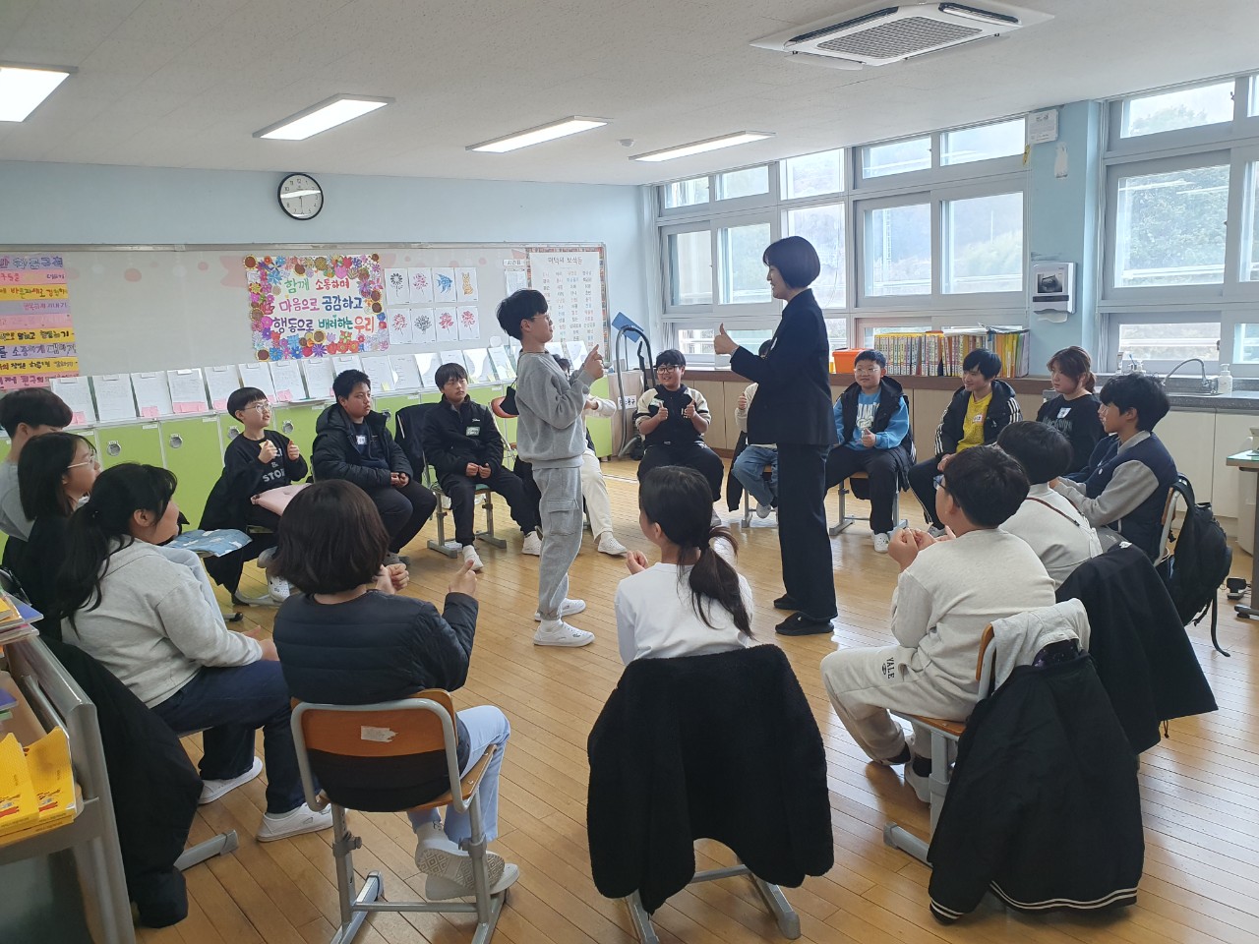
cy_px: 472
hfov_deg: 67.3
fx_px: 946
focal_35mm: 26
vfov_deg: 53.1
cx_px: 630
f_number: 2.4
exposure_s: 1/120
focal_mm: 4.32
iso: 125
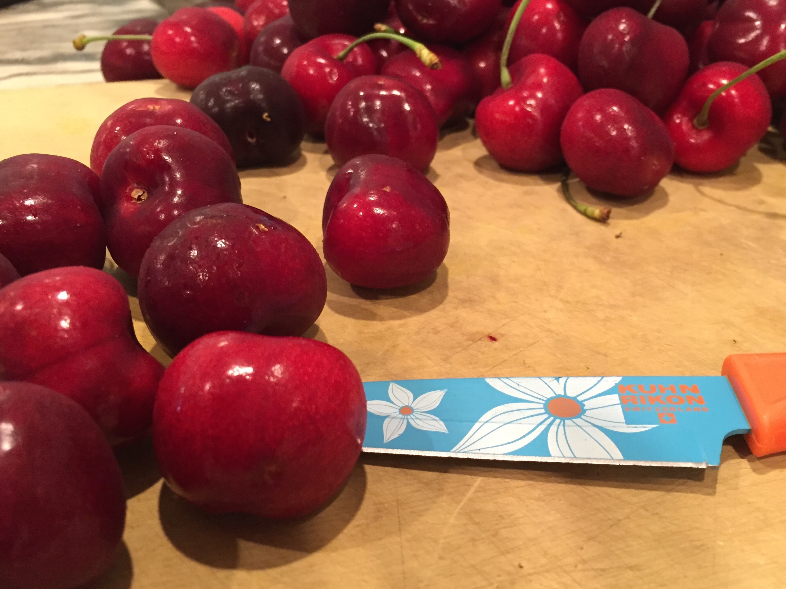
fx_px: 795
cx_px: 438
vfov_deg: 40.7
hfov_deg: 52.5
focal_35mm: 35
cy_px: 280
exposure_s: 1/30
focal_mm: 4.15
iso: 250
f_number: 2.2
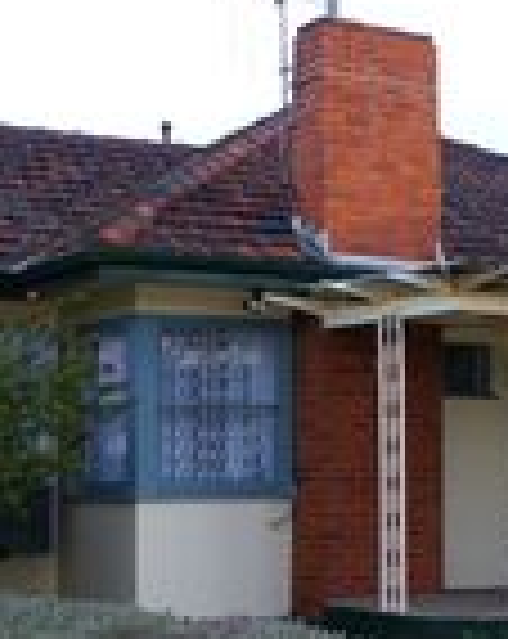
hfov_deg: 18.2
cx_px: 292
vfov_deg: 22.6
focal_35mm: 84
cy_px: 457
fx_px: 1584
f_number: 3.5
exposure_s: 1/125
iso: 100
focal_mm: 18
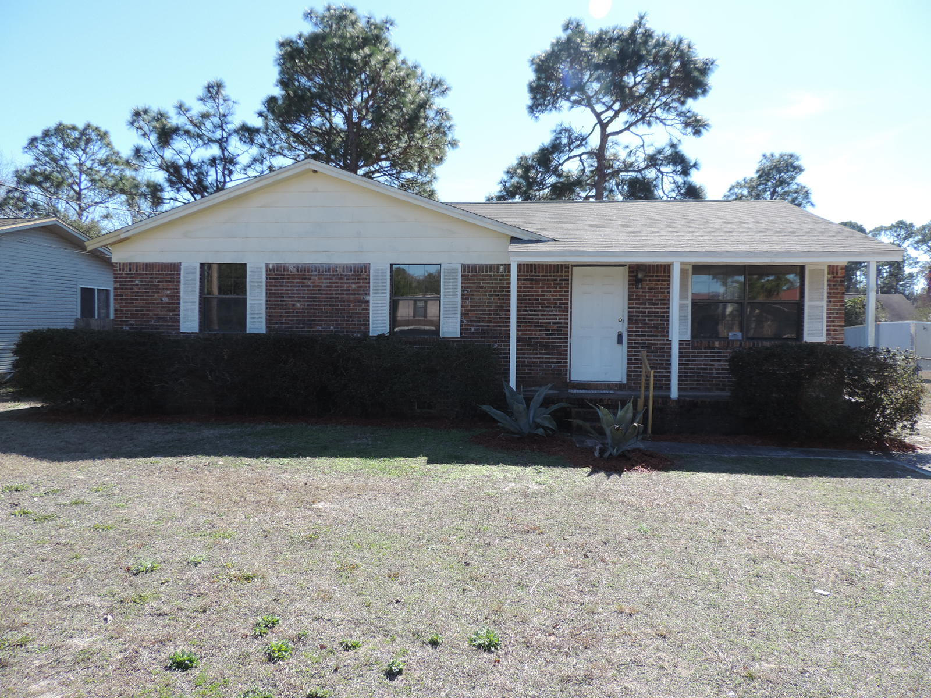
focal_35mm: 24
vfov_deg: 56.8
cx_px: 466
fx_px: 645
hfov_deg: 71.6
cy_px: 349
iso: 80
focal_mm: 4.3
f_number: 3
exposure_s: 1/500
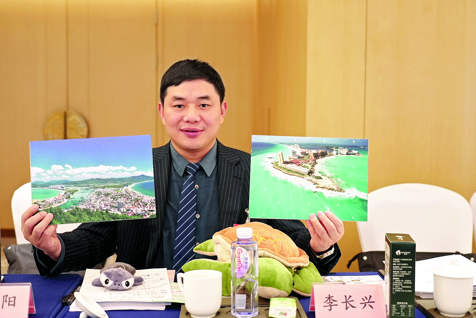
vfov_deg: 30.6
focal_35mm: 44
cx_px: 238
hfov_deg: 44.5
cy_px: 159
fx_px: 582
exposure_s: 1/100
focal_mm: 44
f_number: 4
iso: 2500
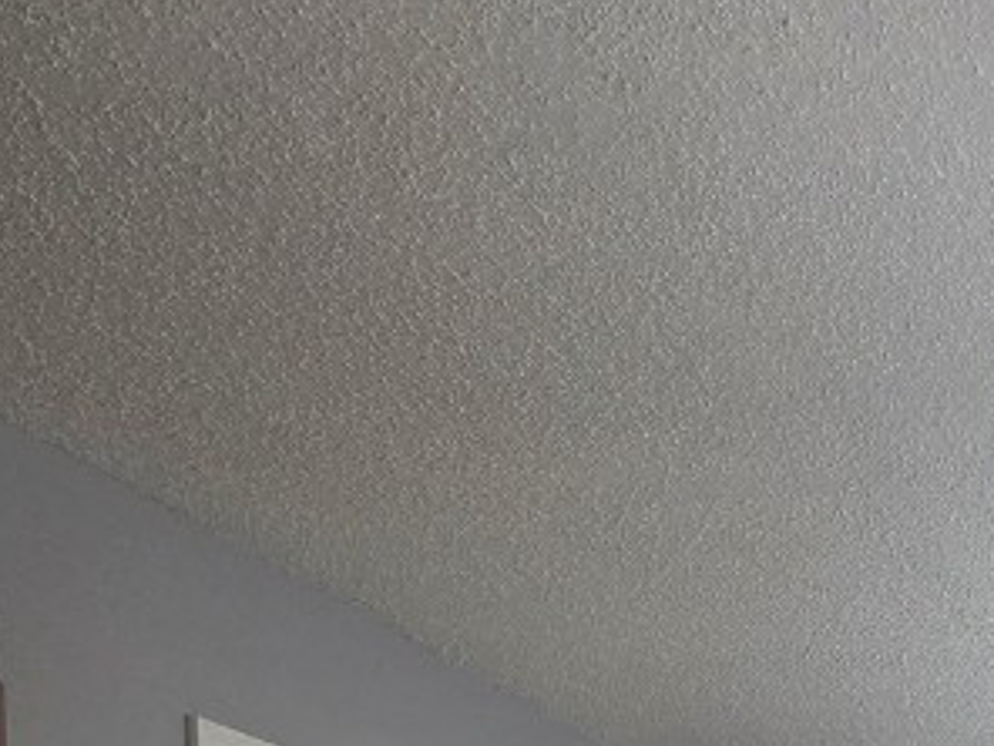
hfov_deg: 33.3
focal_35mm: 45
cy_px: 1153
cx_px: 1226
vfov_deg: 24.3
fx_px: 1292
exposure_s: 1/60
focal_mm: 2.2
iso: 250
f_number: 2.2
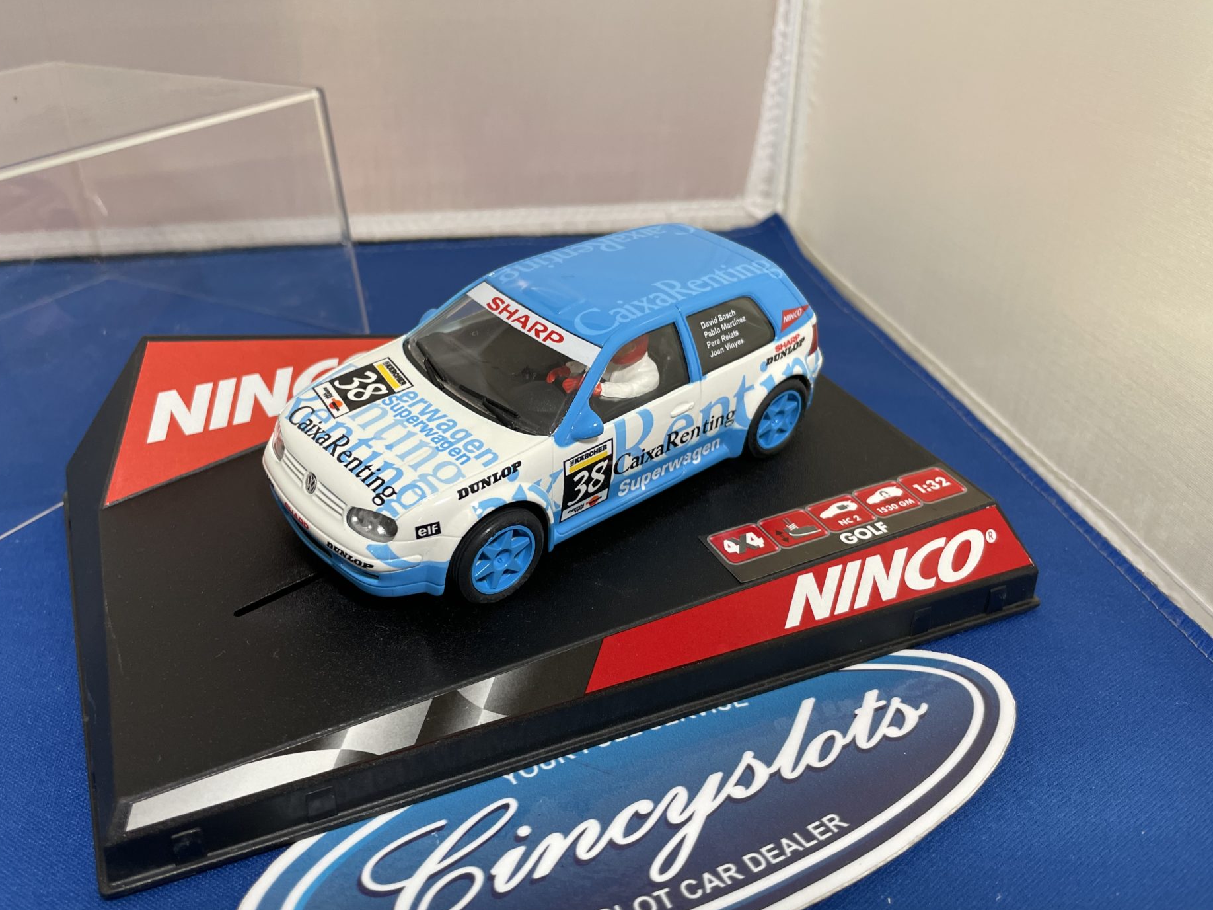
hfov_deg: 61.6
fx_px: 1016
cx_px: 561
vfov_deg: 48.2
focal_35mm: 29
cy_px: 453
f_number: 1.6
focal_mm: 4.2
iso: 100
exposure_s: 1/120
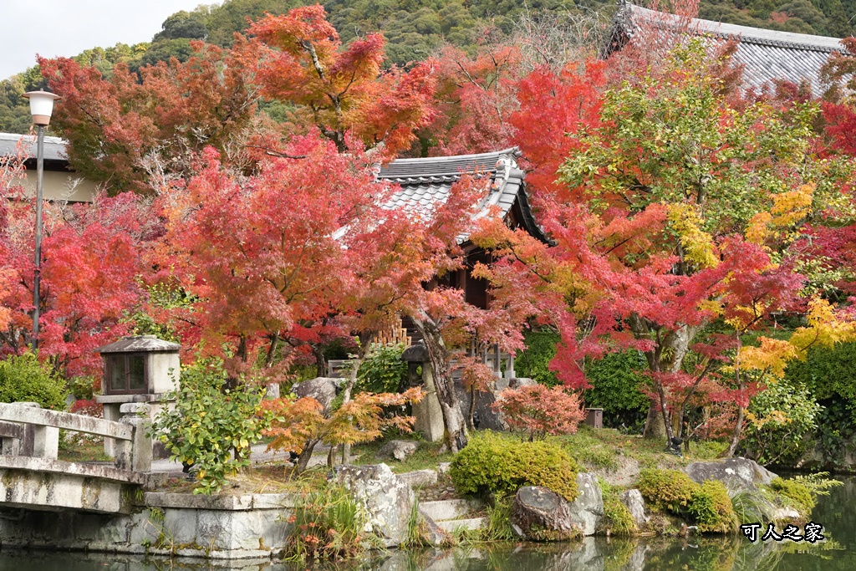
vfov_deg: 19.5
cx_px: 428
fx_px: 1665
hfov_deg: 28.8
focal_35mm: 70
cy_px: 286
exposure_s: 1/2000
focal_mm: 70
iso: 3200
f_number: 8
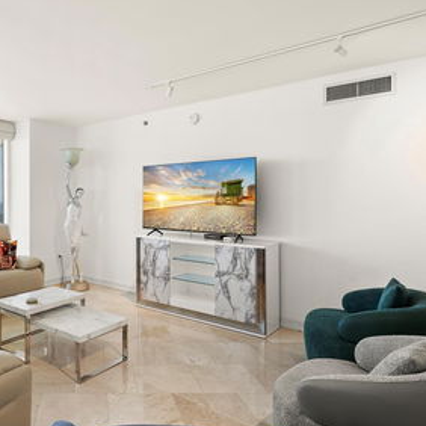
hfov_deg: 57.2
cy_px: 224
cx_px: 95
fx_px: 362
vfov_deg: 60.9
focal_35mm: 26
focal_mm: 18
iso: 400
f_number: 8
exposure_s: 1/6
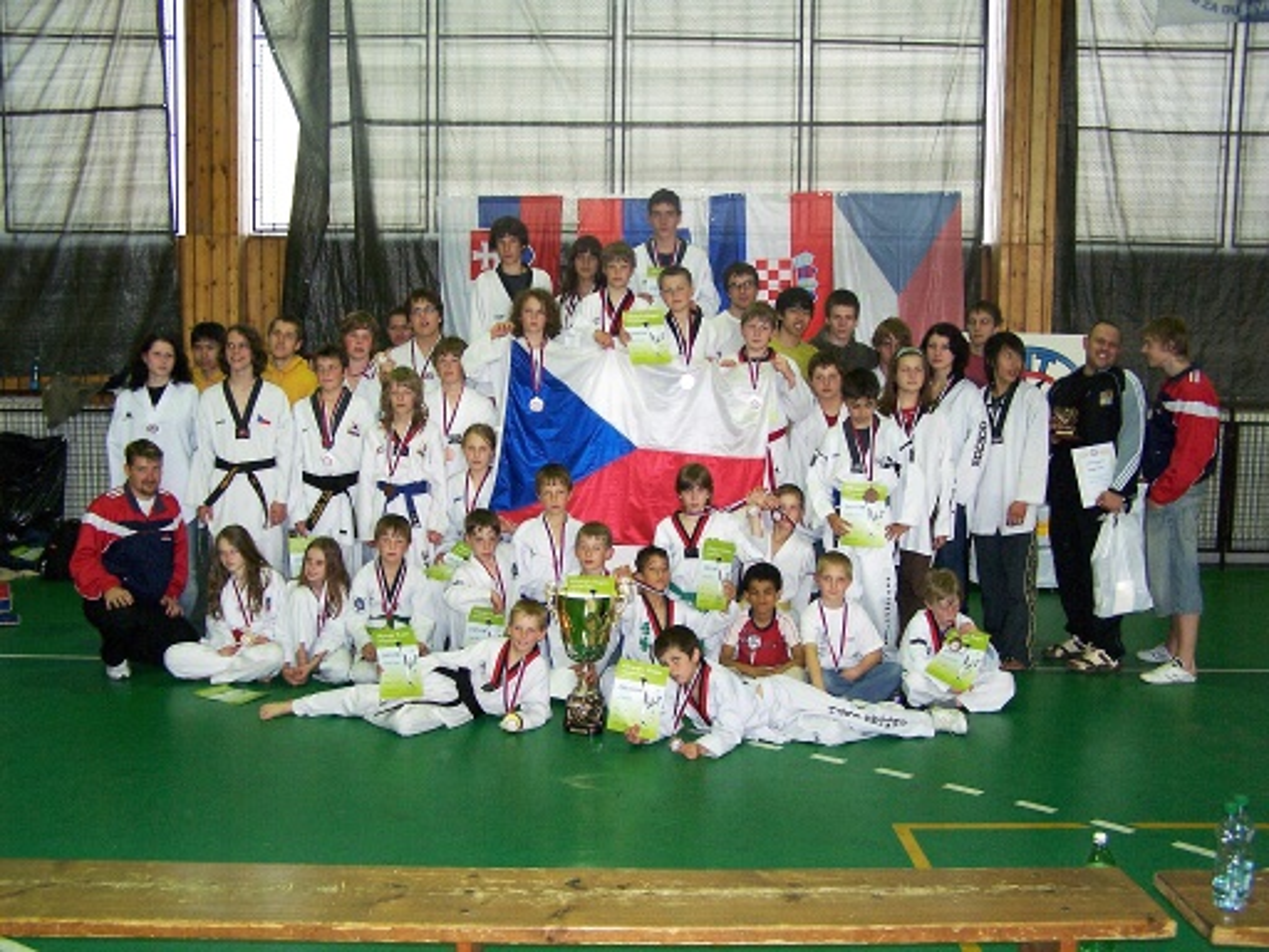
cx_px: 634
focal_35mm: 38
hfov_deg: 49.0
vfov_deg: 37.7
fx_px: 1393
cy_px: 476
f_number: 2.8
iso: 140
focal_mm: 6.3
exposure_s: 1/60
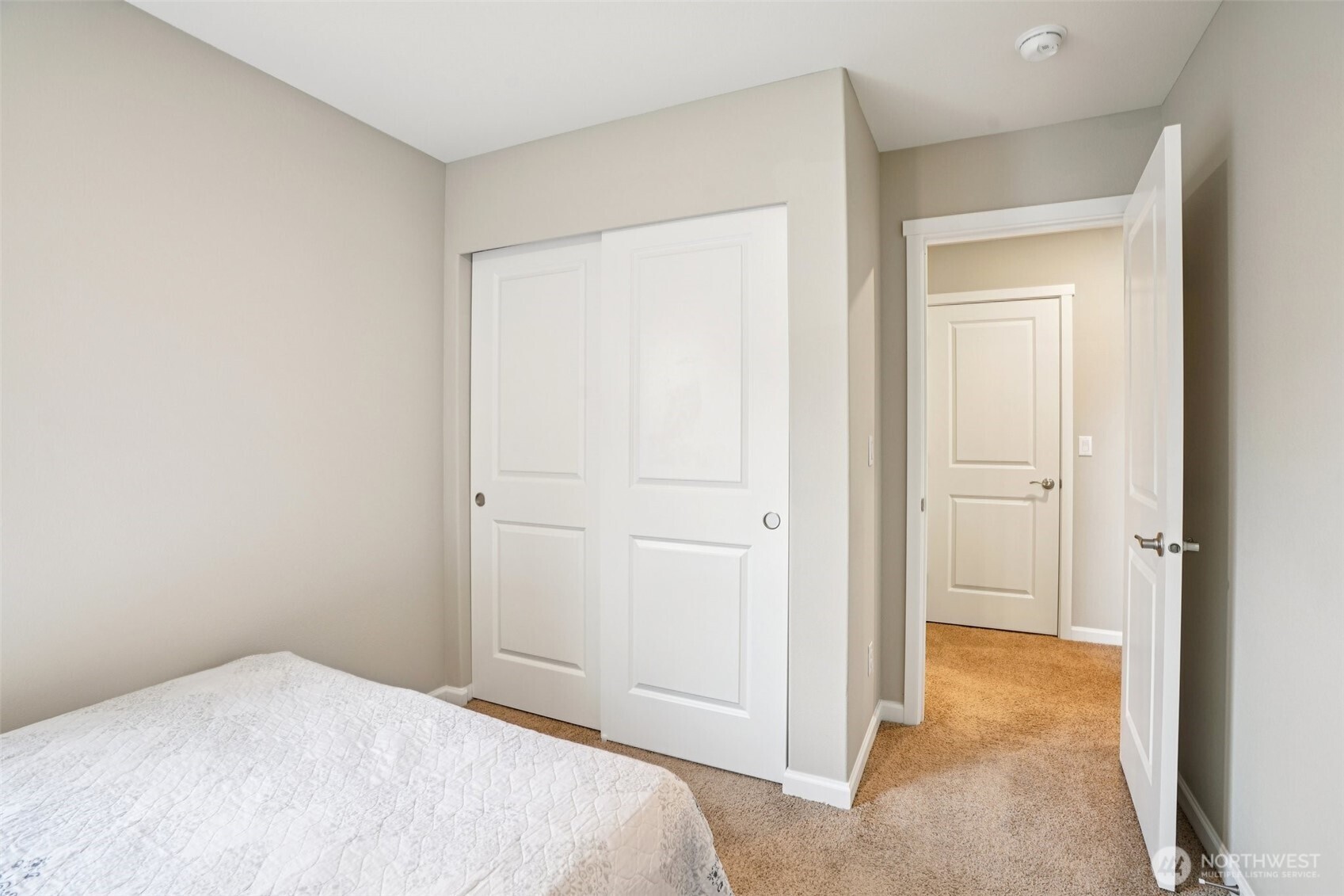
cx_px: 672
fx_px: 597
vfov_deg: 73.7
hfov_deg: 96.7
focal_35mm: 16
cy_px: 448
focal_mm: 16
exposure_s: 1/10
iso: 400
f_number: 8
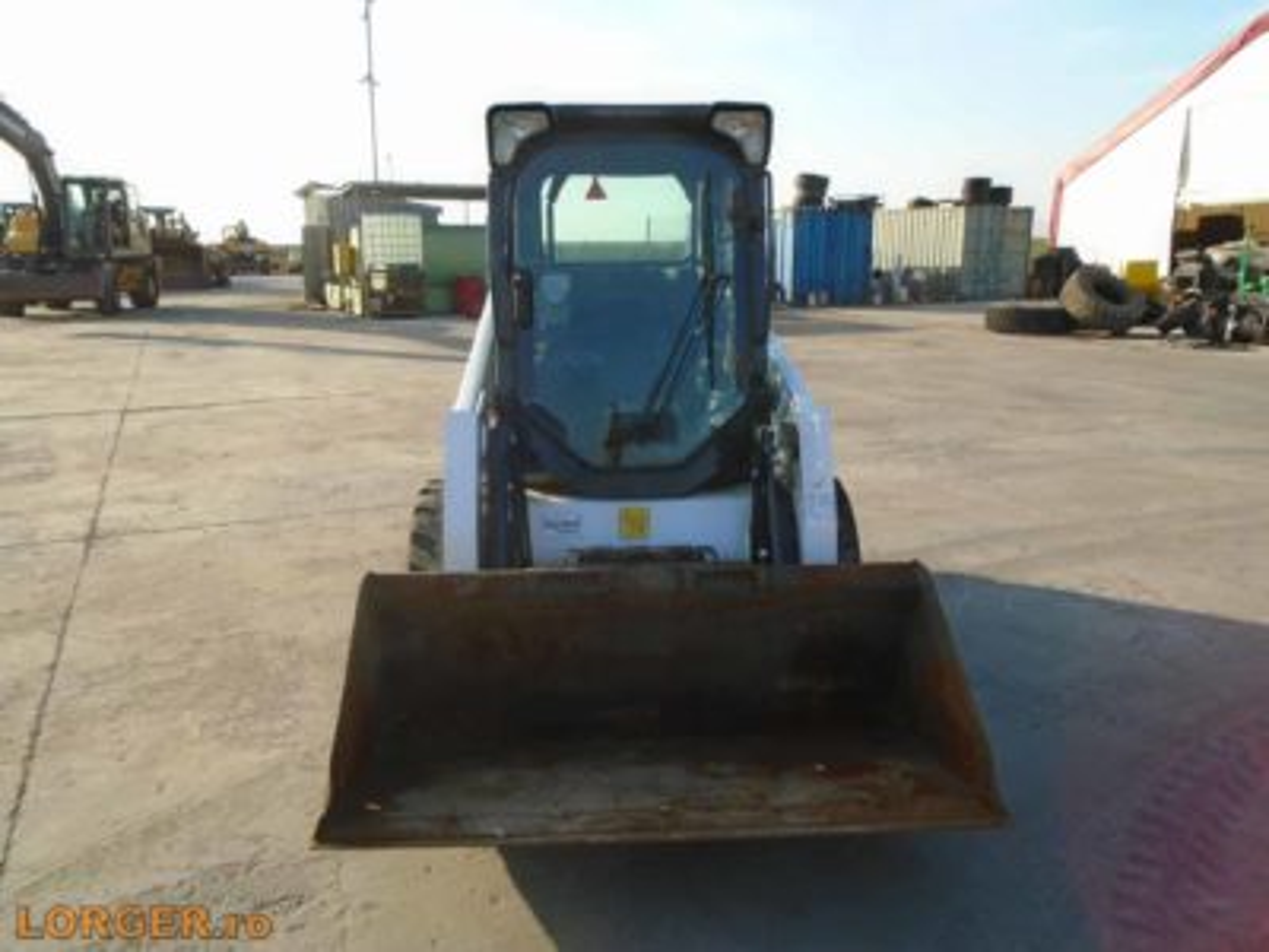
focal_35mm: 26
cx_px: 634
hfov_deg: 67.3
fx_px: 953
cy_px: 476
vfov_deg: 53.1
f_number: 3.2
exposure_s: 1/500
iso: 100
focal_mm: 4.6
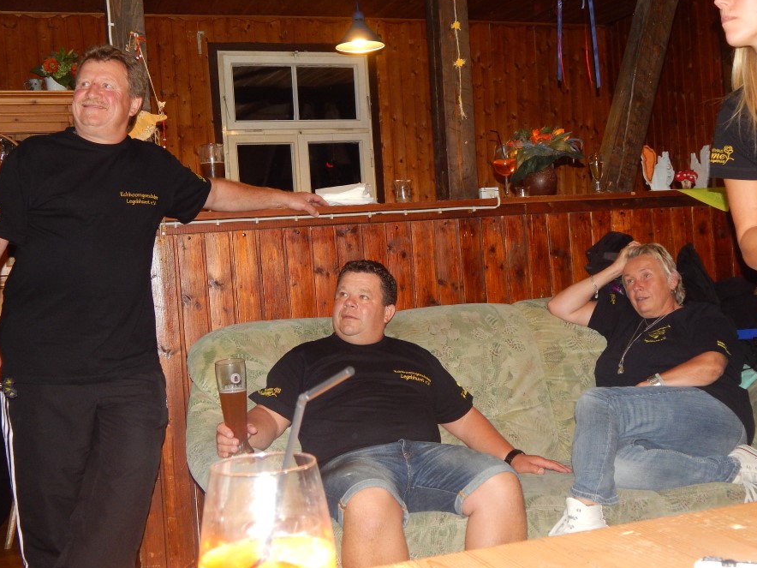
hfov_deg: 42.9
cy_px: 291
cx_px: 373
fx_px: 962
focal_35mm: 44
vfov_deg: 32.9
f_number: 3.4
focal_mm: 6.8
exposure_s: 1/30
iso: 280
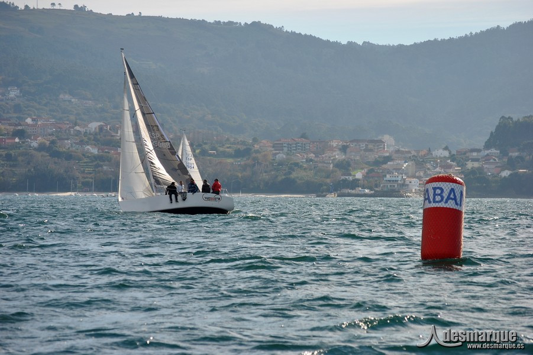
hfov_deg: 12.5
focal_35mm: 165
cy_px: 178
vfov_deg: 8.3
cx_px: 266
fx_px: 2442
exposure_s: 1/640
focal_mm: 110
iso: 100
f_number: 6.3
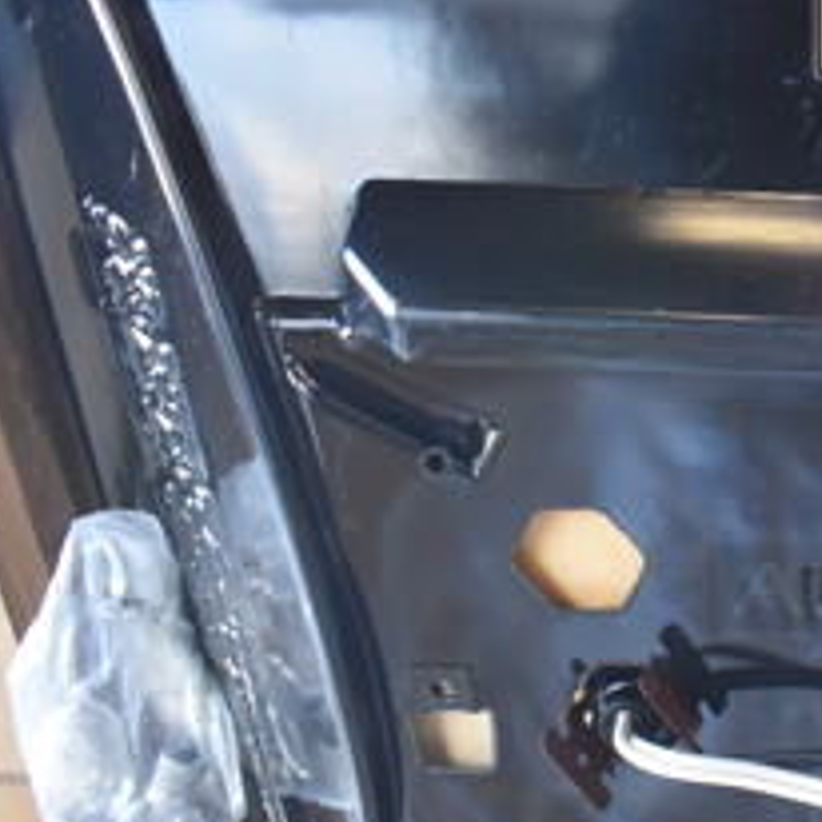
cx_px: 1153
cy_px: 419
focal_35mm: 68
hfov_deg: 22.0
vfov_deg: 25.4
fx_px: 1827
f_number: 3.5
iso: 1400
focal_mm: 18
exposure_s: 1/125
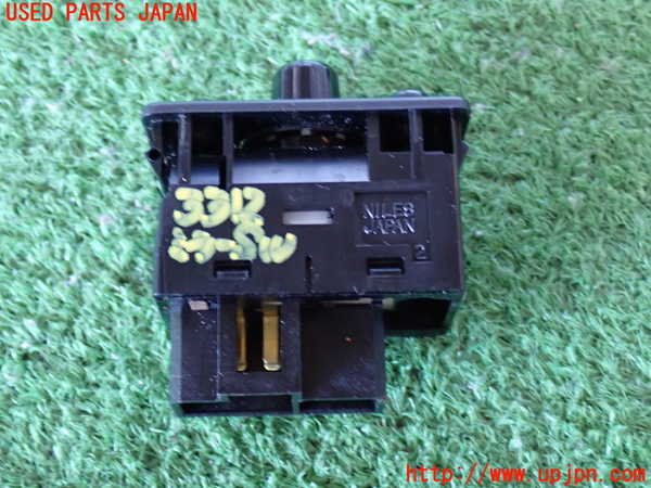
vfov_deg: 23.7
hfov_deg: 31.2
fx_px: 1166
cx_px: 326
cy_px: 244
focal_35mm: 62
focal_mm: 11.09
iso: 800
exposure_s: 1/15
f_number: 3.6
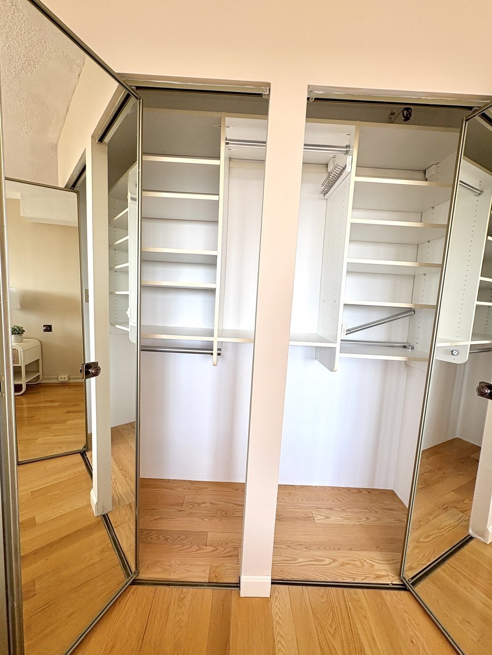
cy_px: 328
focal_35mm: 14
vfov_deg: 102.1
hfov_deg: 85.7
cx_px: 246
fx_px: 265
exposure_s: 1/99
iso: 40
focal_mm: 2.22
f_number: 2.2
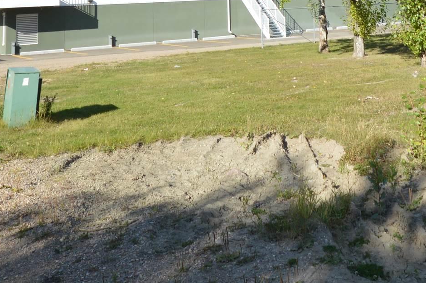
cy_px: -95
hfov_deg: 38.6
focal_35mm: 49
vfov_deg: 23.8
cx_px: 349
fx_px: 579
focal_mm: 10
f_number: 7.1
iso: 100
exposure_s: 1/200
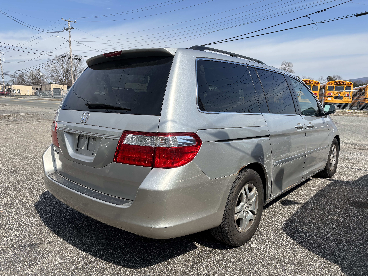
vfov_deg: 53.1
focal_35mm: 26
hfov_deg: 67.3
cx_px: 184
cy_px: 138
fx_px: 276
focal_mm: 5.96
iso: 50
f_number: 1.6
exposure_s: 1/2857
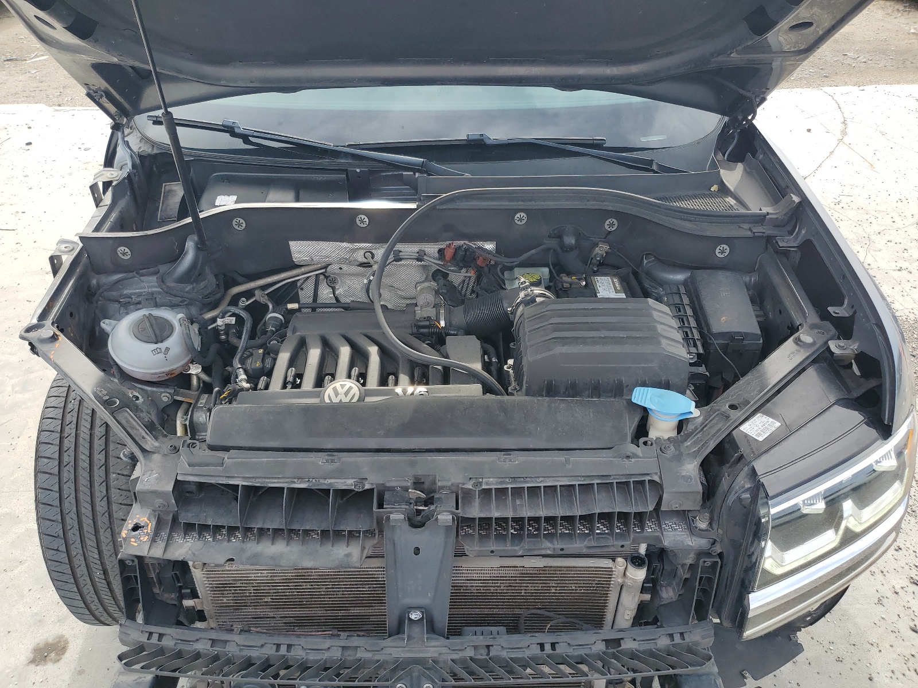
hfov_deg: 67.3
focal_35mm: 26
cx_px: 459
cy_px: 344
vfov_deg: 53.1
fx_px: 690
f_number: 1.5
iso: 50
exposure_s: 1/625
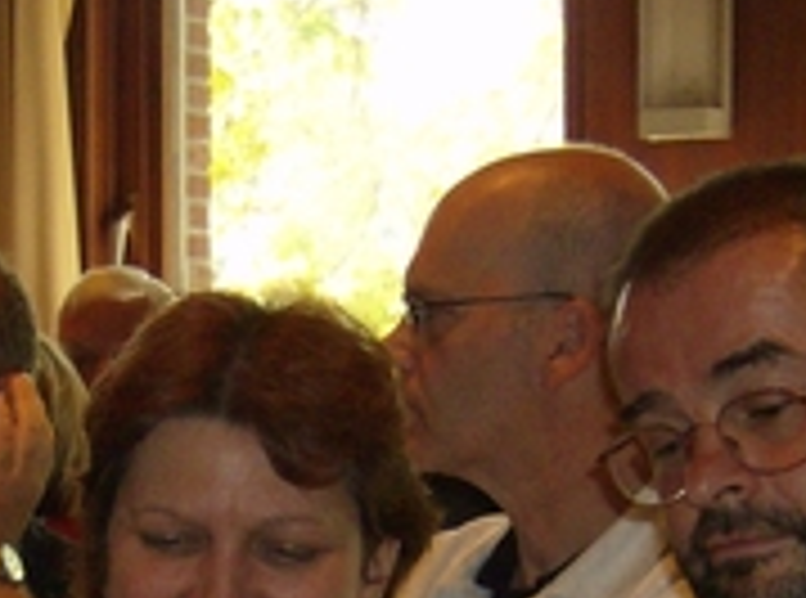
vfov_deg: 11.8
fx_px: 2808
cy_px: 807
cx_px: 360
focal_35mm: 121
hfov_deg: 16.3
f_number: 2.8
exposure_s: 1/60
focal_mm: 6
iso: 200
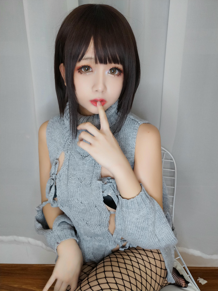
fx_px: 210
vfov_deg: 69.4
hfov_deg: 54.9
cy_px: 146
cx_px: 109
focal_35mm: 25
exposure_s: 1/50
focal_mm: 4.36
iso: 64
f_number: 1.8
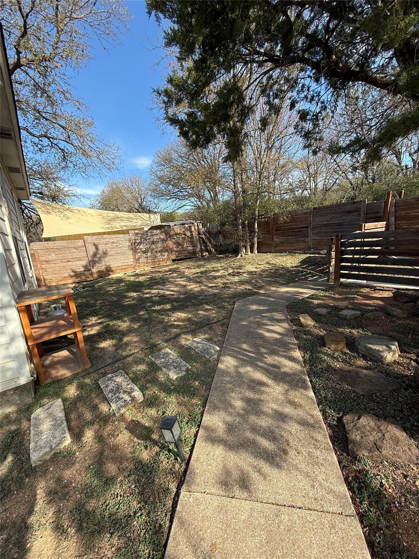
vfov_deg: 102.1
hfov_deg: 85.7
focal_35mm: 14
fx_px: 226
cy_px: 280
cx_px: 210
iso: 50
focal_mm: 2.22
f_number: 2.2
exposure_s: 1/451
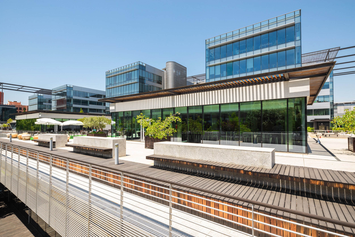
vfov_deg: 70.5
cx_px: 178
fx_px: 168
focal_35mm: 17
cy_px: 118
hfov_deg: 93.3
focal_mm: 17
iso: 100
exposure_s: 1/40
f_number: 16
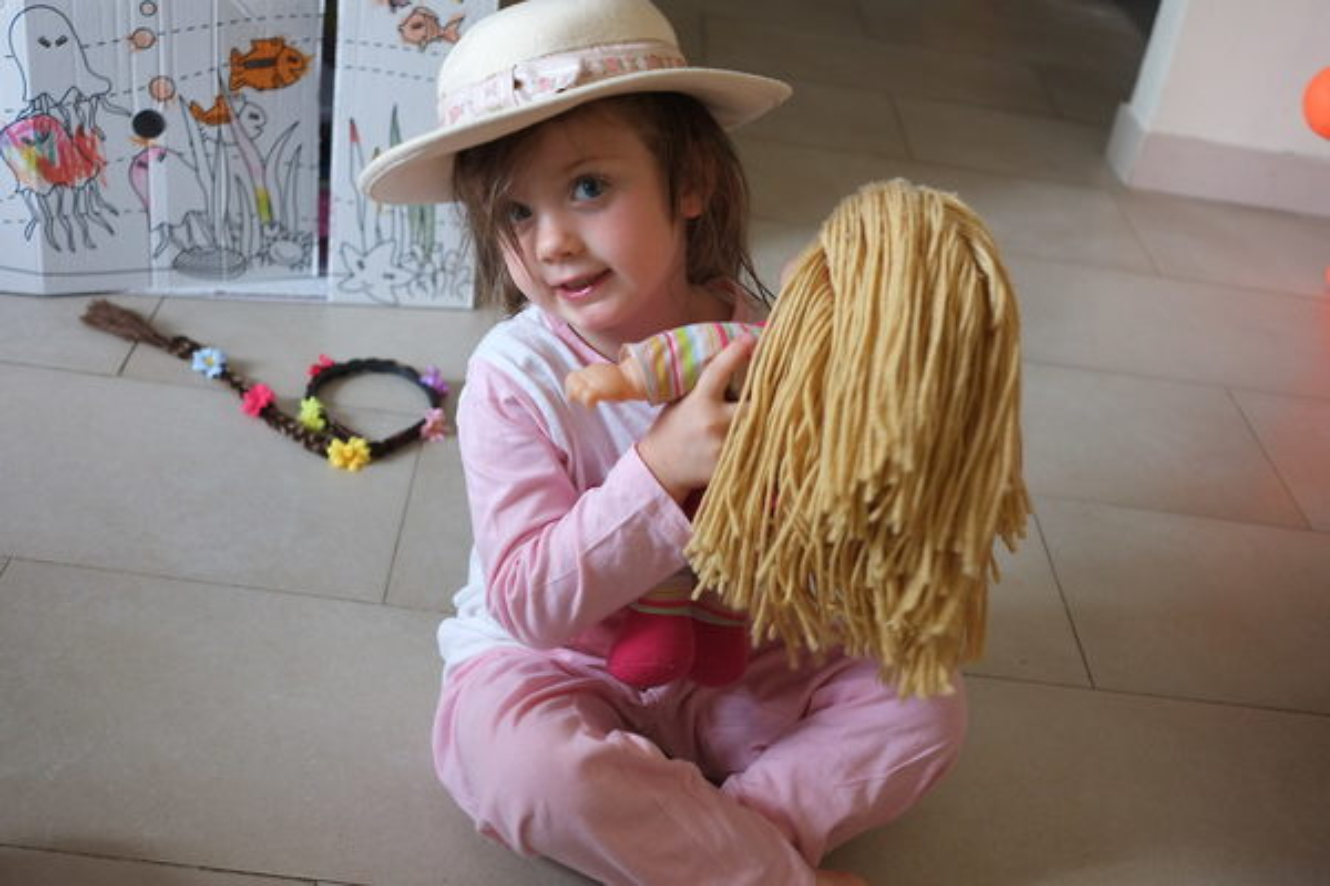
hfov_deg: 47.4
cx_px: 665
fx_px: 1515
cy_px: 443
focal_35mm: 41
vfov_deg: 32.6
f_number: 2.8
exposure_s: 1/105
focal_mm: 27
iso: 800
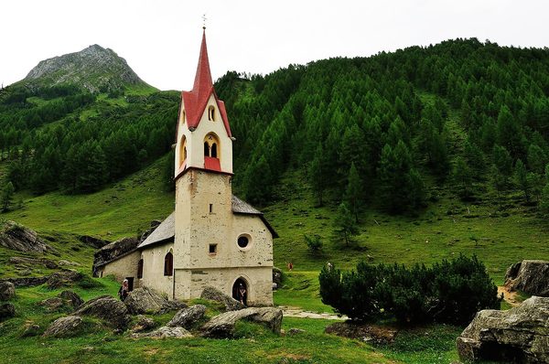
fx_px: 320
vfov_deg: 59.3
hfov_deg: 81.3
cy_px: 182
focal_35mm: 21
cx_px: 274
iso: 200
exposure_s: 1/250
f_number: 8
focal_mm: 14
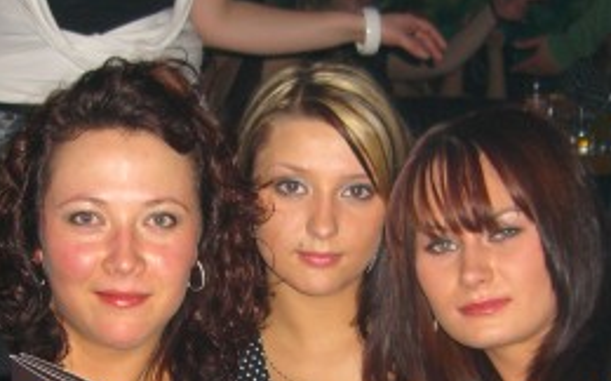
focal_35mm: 93
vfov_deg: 13.8
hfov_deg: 22.3
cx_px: 268
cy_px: 374
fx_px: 1547
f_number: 2.8
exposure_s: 1/60
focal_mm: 7.9
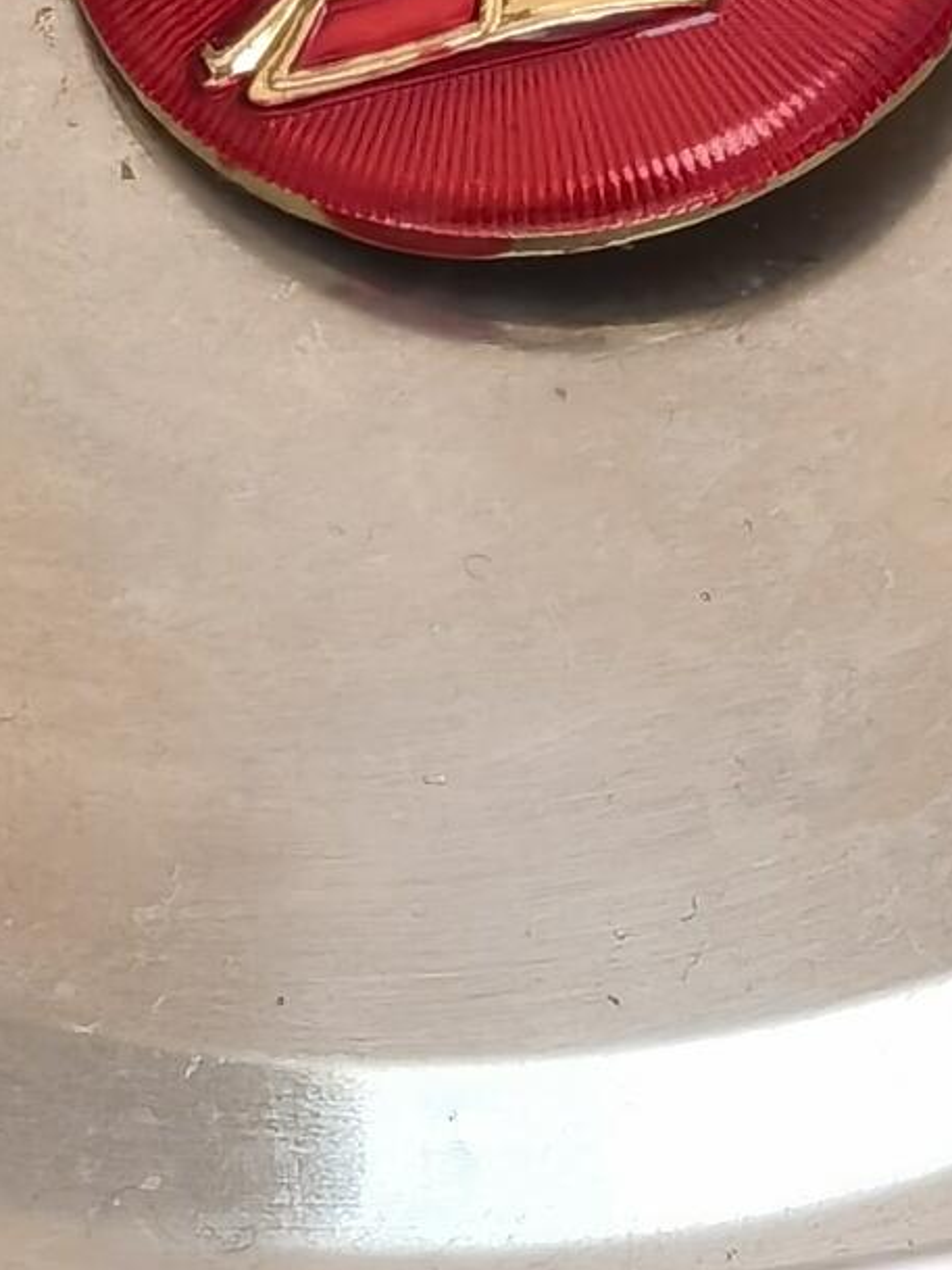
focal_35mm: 204
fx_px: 7478
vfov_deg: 9.7
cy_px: 1080
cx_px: 698
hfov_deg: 7.3
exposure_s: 1/100
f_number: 1.8
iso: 80
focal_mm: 5.54
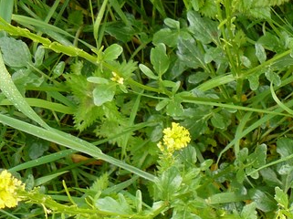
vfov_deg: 12.8
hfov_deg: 16.2
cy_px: 185
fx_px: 972
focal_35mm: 115
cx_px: 379
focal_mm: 6
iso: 100
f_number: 3.6
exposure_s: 1/125
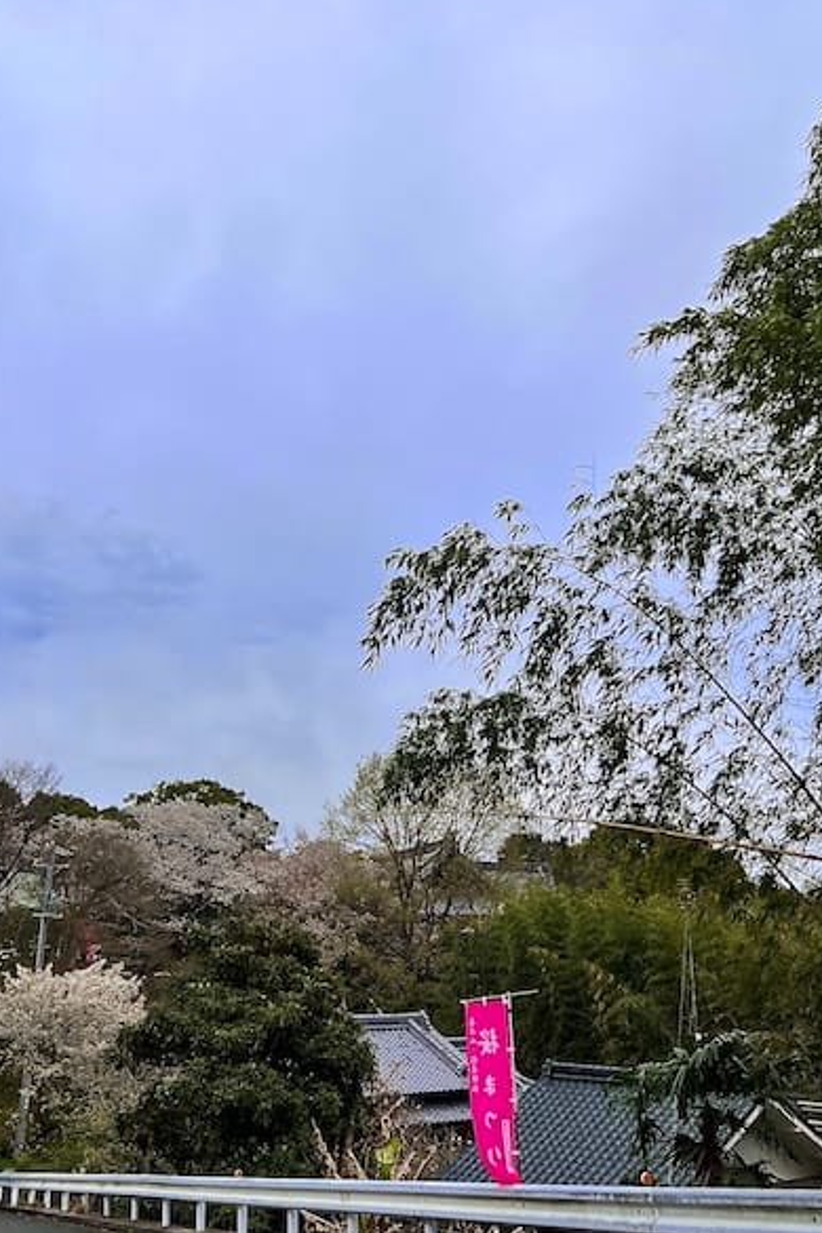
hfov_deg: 35.9
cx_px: 390
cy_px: 611
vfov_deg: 51.9
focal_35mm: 37
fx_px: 1267
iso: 50
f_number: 1.5
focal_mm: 5.7
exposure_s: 1/4831
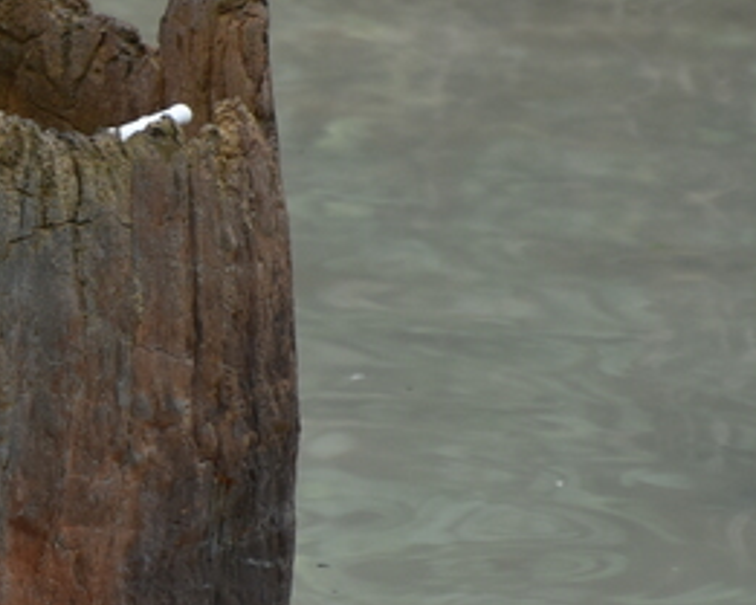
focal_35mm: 1380
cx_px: -220
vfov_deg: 1.1
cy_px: 226
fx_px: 30889
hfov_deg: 1.4
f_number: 5.6
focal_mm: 300
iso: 320
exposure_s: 1/640
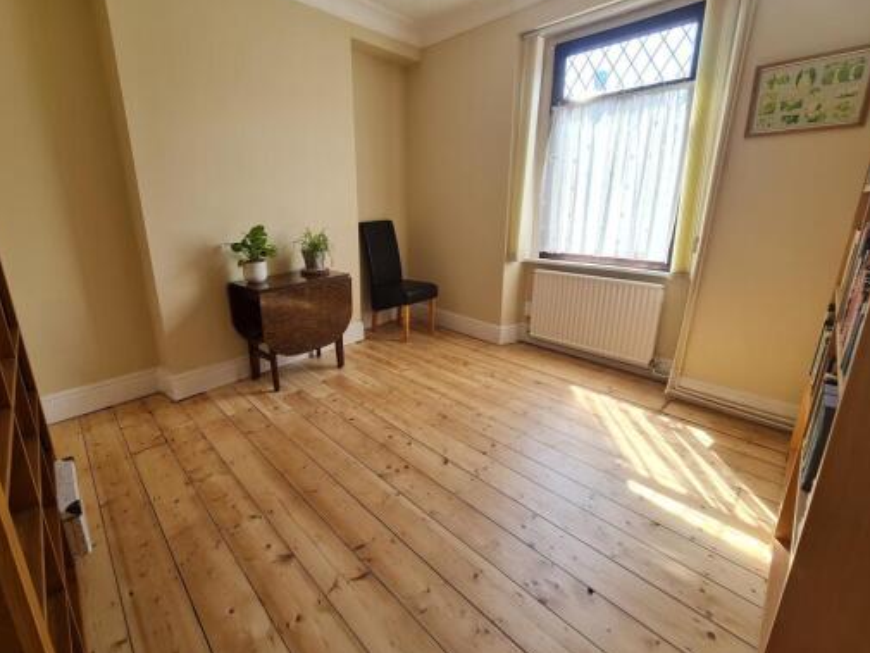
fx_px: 377
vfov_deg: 81.8
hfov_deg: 98.0
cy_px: 321
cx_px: 406
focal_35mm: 15
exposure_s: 1/100
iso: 64
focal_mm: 2.2
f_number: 2.2
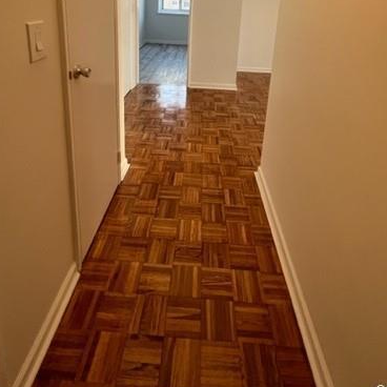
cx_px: 192
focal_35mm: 20
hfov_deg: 74.8
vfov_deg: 65.6
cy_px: 60
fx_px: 253
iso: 160
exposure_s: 1/120
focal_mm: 1.57
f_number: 1.8
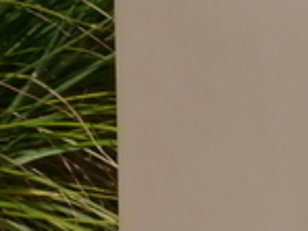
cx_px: 383
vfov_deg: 3.3
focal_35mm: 454
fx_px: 4040
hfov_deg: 4.4
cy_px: 208
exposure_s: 1/400
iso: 160
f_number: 9
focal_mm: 42
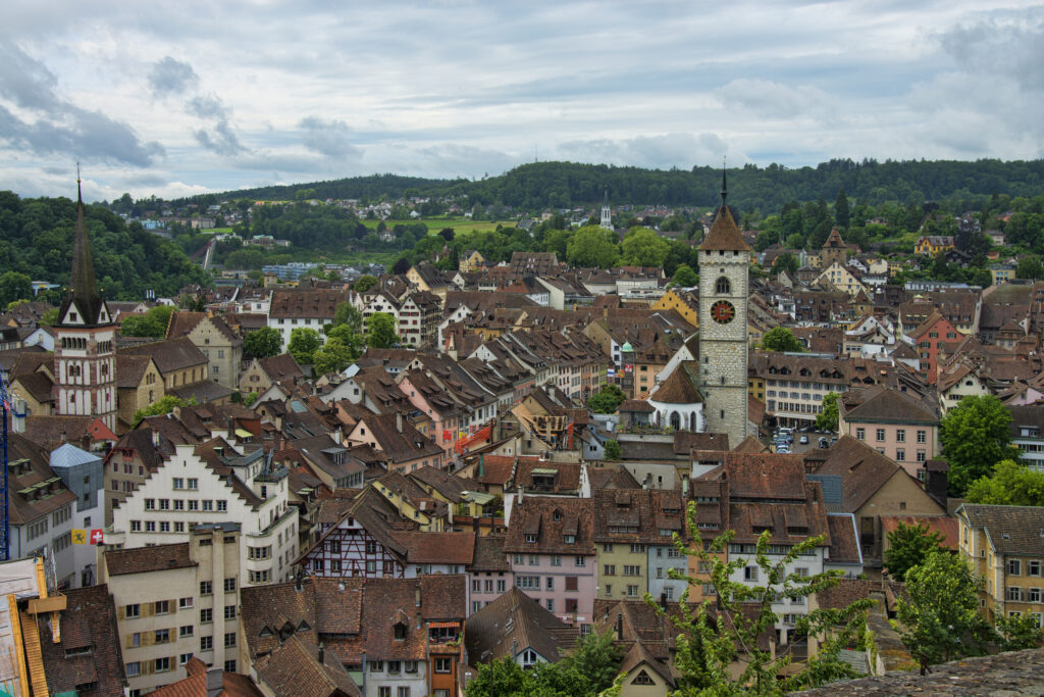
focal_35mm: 40
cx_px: 522
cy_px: 348
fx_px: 1160
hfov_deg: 48.5
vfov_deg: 33.4
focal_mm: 40
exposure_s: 1/200
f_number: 8
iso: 100
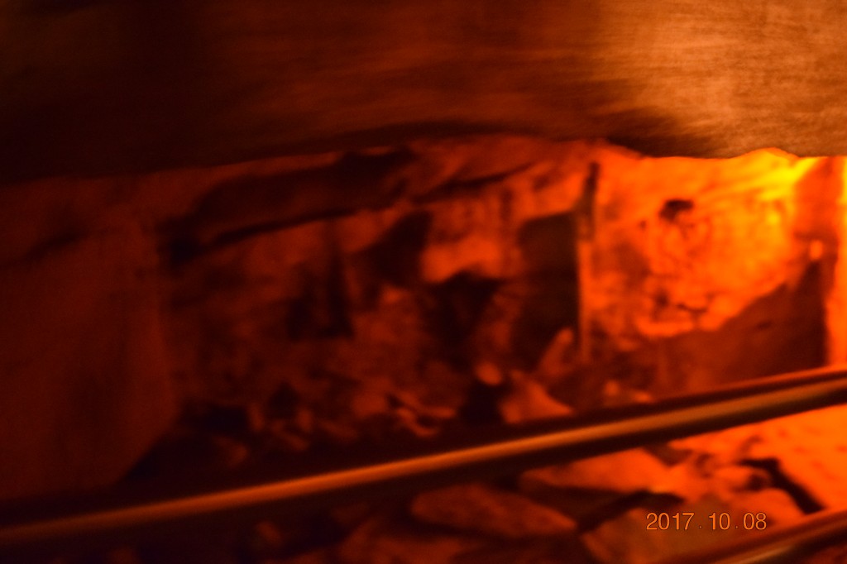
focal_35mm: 34
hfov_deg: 55.1
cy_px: 282
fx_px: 811
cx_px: 424
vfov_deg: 38.3
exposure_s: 1/2
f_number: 3.8
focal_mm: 23
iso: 6400
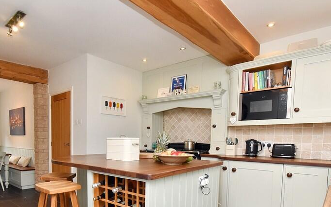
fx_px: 207
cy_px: 157
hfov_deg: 75.8
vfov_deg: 50.6
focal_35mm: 23
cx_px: 124
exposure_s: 1/60
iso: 800
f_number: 7.1
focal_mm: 10
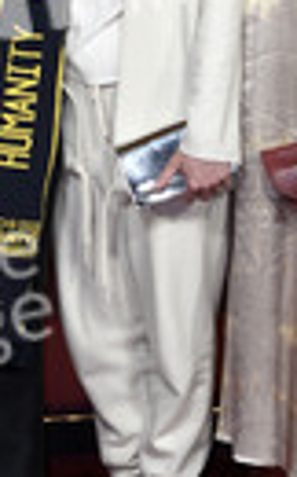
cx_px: 264
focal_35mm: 157
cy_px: 136
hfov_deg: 8.3
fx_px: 2038
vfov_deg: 13.3
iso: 800
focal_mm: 50
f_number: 4
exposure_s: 1/320
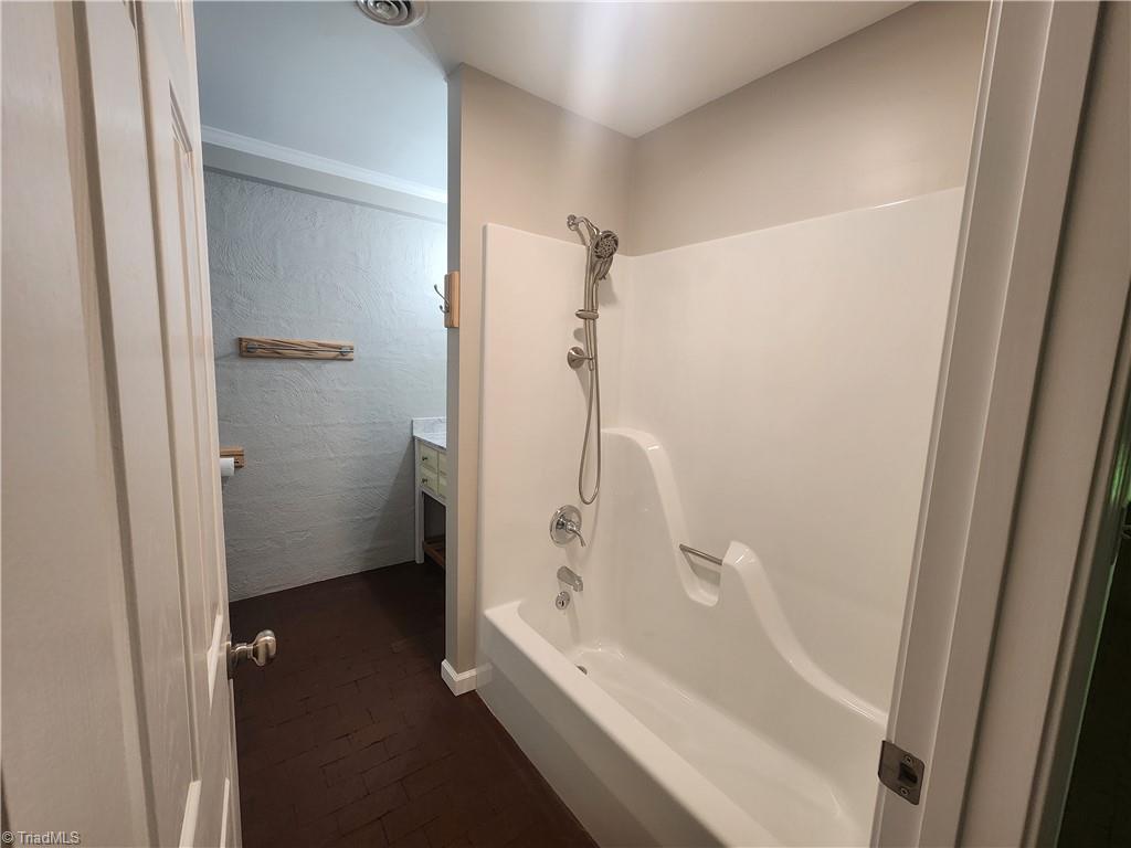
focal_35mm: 13
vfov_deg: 89.9
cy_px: 424
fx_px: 425
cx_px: 566
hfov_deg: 106.2
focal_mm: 2.2
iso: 200
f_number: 2.2
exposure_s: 1/60
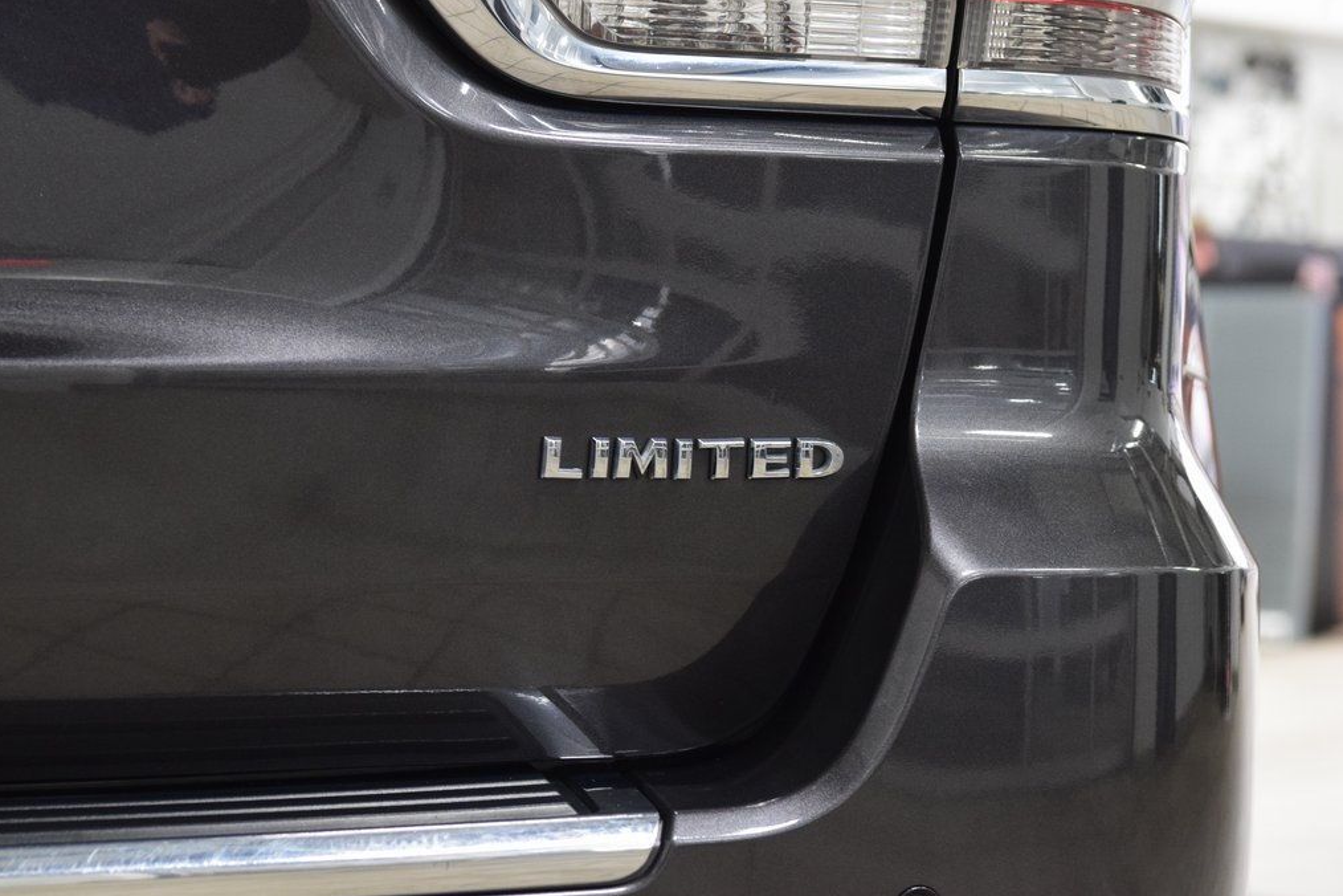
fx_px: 3954
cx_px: 670
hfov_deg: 19.3
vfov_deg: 12.9
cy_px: 447
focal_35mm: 106
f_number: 5.6
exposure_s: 1/30
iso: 1600
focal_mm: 70
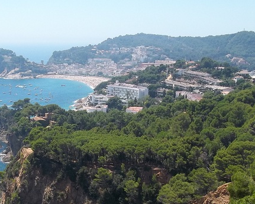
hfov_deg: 32.0
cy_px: 162
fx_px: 438
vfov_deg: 25.8
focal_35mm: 58
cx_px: 68
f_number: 5.5
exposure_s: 1/320
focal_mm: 5.7
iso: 80
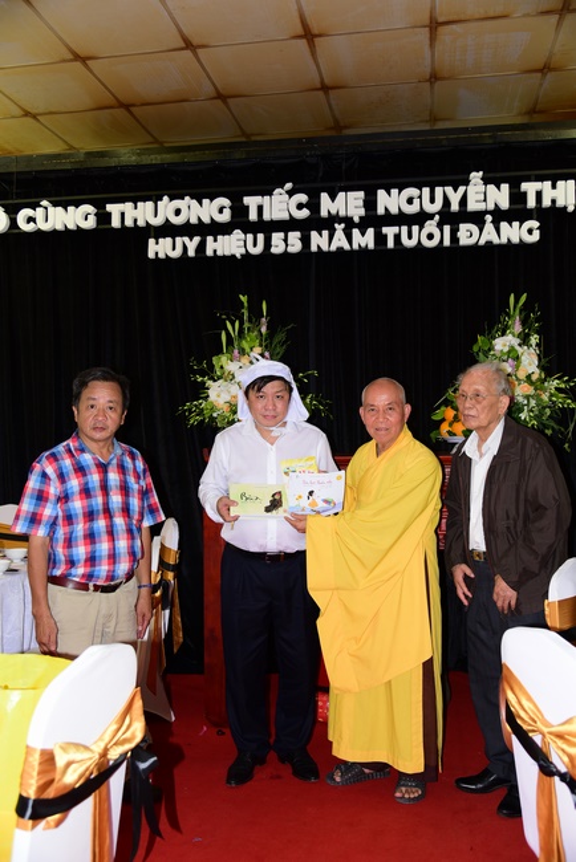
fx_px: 767
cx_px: 288
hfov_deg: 41.2
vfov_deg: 58.7
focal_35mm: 32
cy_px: 431
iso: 320
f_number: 4
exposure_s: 1/60
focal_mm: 32
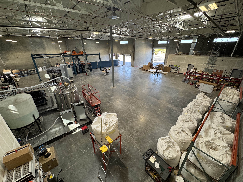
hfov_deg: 102.1
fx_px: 98
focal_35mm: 14
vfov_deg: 85.7
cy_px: 91
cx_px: 122
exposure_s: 1/124
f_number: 2.2
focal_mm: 2.22
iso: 100
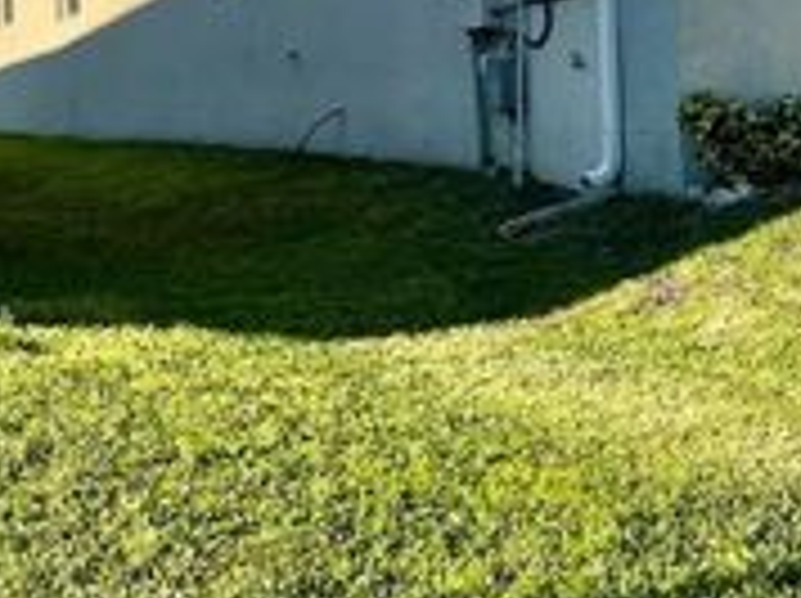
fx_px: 2380
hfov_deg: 18.4
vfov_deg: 14.2
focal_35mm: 103
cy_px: 63
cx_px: 893
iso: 50
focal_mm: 5.1
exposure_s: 1/2410
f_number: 1.6
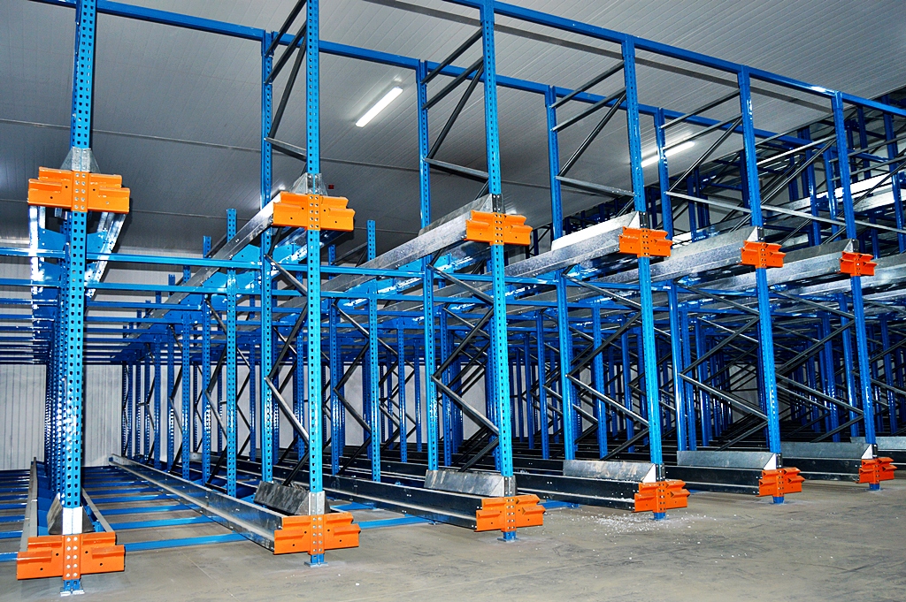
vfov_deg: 43.5
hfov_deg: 62.0
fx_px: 754
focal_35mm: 30
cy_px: 301
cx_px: 453
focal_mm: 20
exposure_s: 1/60
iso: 400
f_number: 4
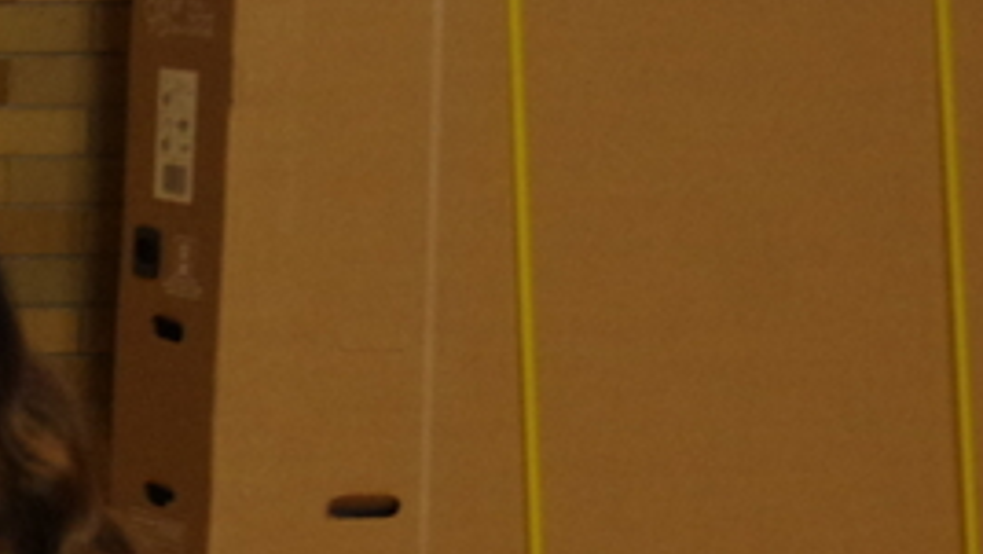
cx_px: -745
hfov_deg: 11.9
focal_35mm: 168
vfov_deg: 7.1
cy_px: 813
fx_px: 4381
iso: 1600
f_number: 6.3
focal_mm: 28
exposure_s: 1/50
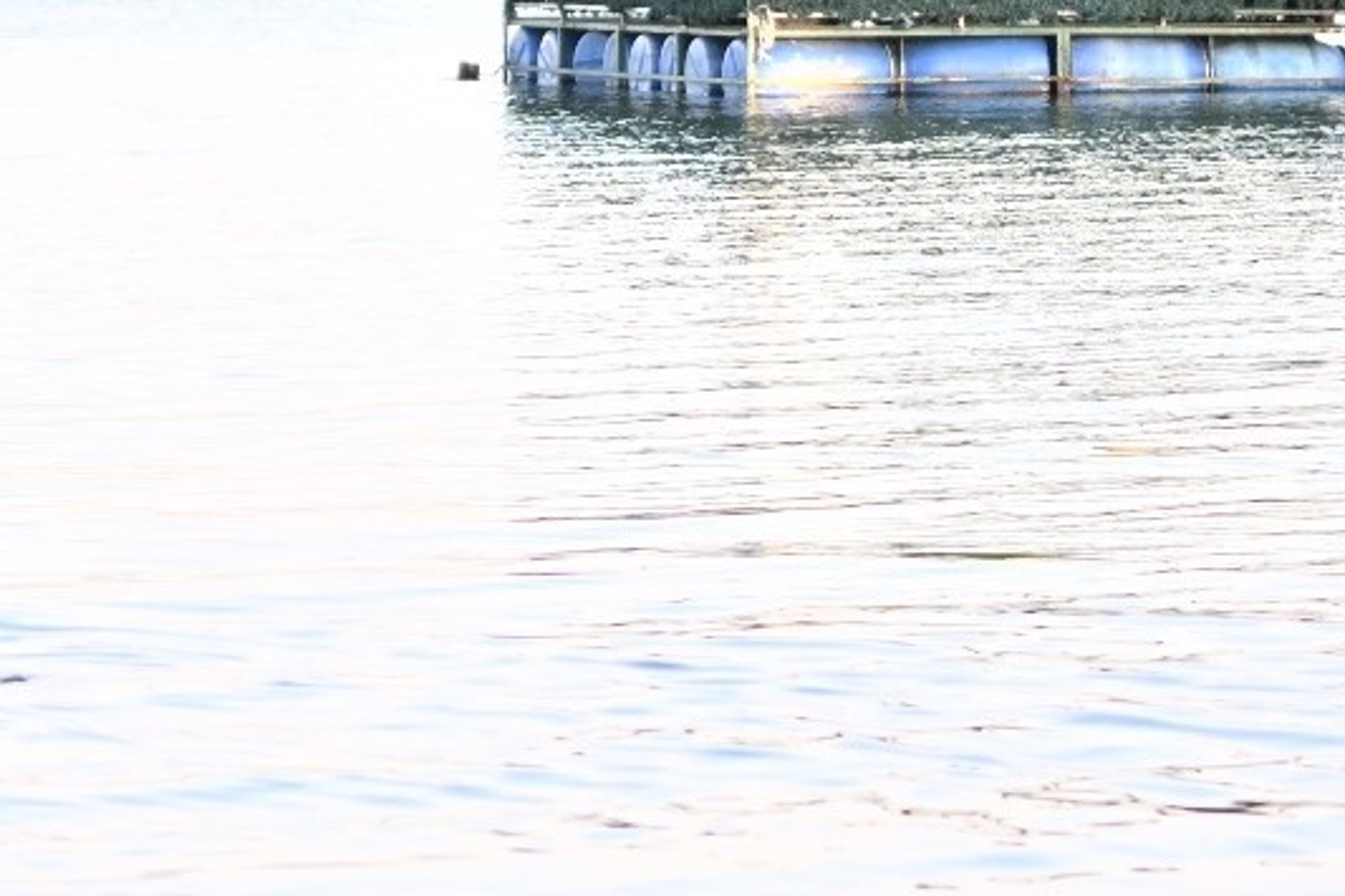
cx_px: -209
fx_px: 6274
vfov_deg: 8.1
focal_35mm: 168
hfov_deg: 12.0
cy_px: 14
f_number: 2.8
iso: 400
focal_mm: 70
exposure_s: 1/800
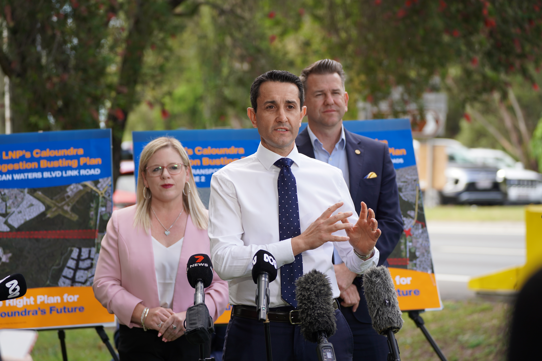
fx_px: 2258
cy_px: 180
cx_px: 271
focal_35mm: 150
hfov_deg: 13.7
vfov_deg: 9.1
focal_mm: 150
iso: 200
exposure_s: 1/160
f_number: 5
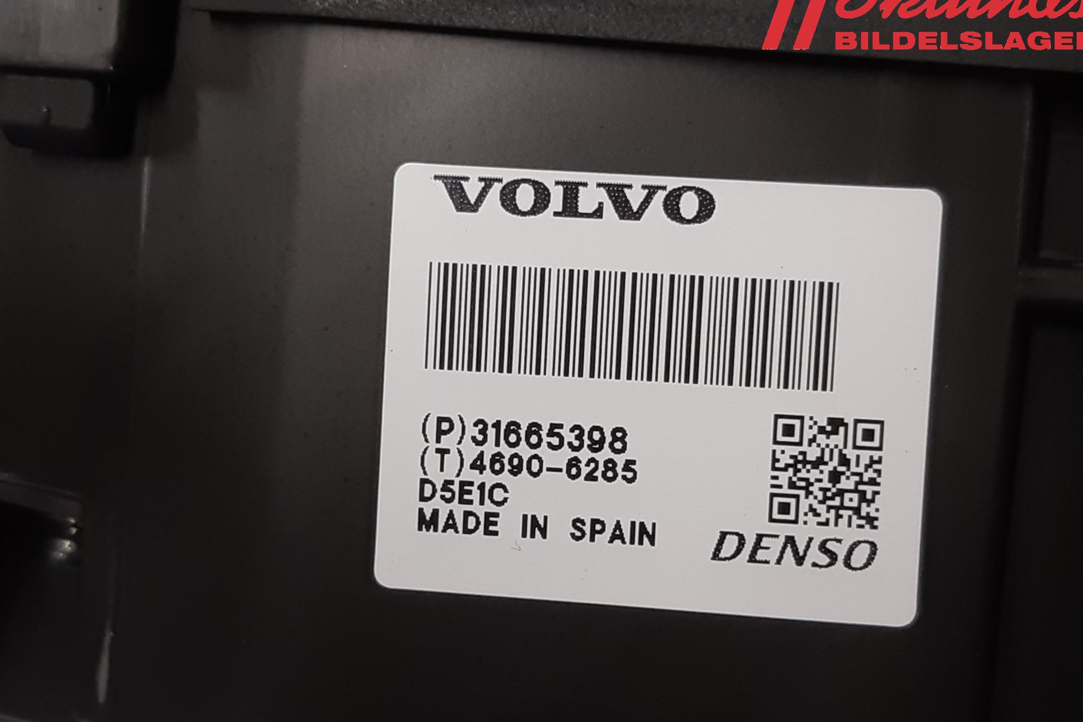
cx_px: 537
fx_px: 842
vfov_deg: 46.4
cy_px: 377
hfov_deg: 65.5
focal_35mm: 28
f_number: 1.7
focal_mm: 3.93
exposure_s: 1/50
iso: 80
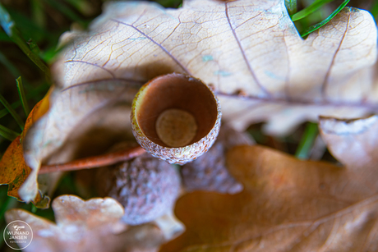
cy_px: 126
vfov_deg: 13.1
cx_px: 189
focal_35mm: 105
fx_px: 1103
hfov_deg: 19.5
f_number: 5
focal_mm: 70
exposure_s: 1/60
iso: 125
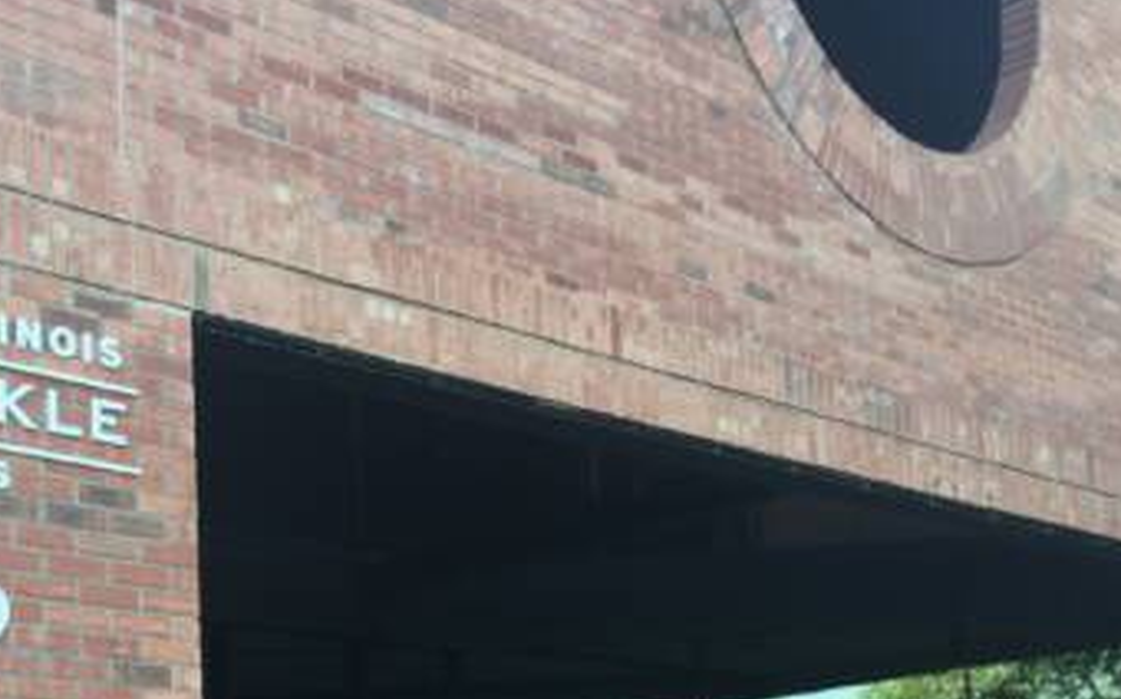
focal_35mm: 55
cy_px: 735
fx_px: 1679
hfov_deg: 35.4
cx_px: 185
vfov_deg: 22.4
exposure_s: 1/120
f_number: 2.2
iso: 32
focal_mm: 4.15
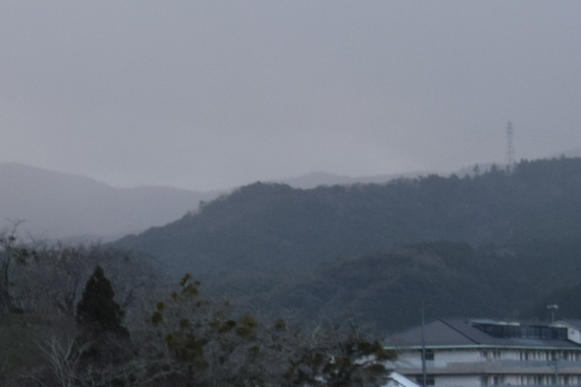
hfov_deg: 9.5
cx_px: -709
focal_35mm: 198
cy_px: 366
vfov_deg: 6.9
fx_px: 3194
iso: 280
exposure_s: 1/125
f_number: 5.6
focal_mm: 28
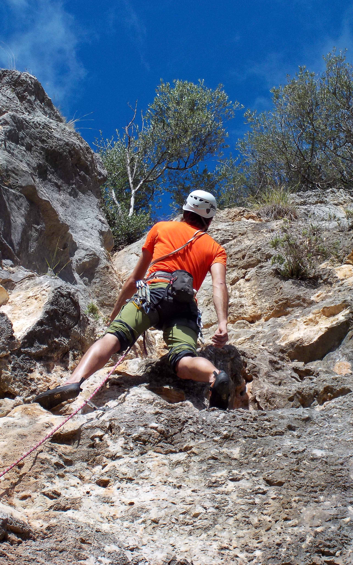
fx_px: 1170
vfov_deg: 27.1
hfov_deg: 17.2
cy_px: 284
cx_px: 177
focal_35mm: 76
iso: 125
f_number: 5.3
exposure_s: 1/640
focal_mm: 9.7
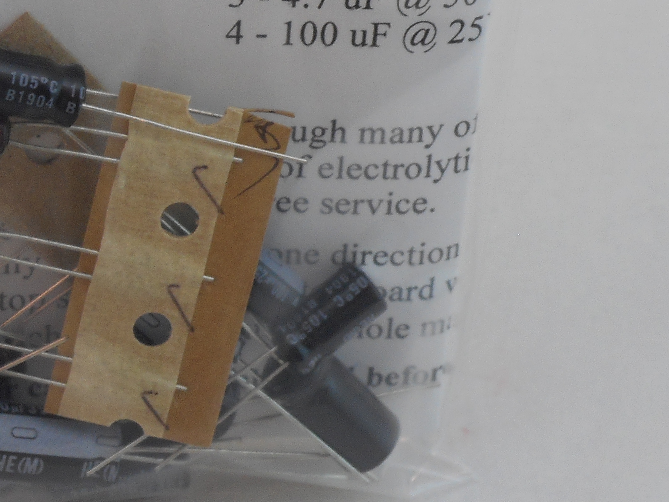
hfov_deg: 12.1
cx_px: 91
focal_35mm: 162
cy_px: -116
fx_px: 3131
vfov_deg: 9.0
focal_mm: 10.5
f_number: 5.1
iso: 125
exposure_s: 1/30
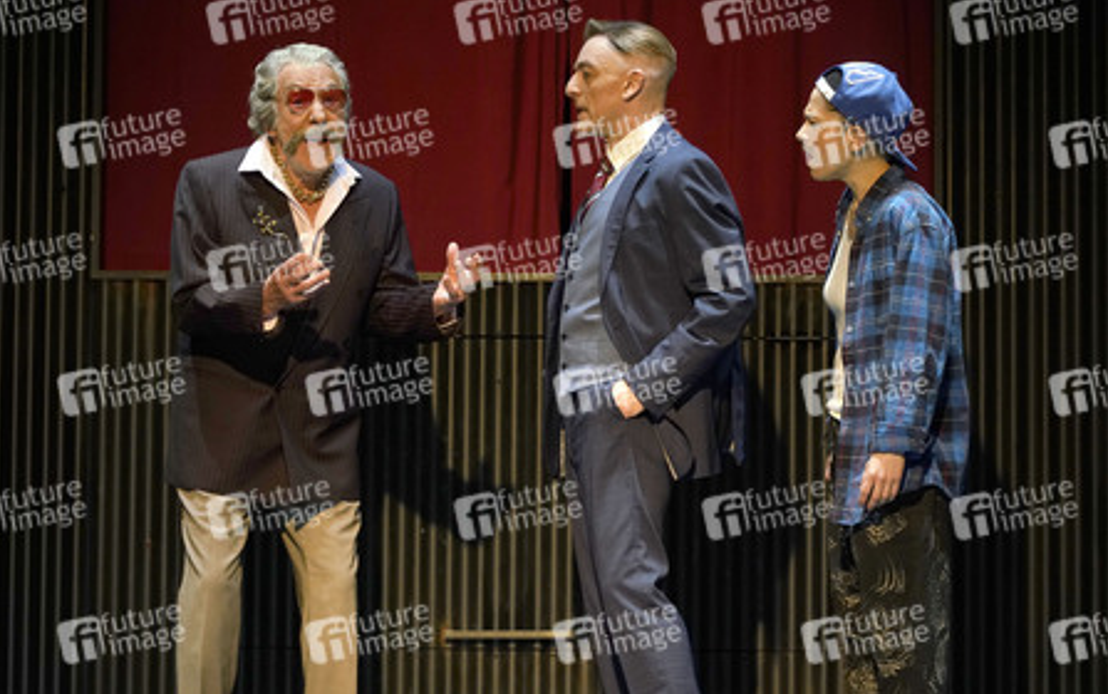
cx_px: 552
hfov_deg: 18.0
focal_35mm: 116
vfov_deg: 11.3
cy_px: 325
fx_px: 3505
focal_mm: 113
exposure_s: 1/200
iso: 2000
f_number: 5.6
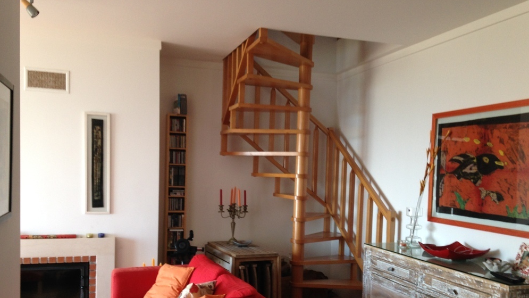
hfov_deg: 54.0
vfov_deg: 31.7
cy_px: 202
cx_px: 268
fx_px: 519
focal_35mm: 37
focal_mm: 4.12
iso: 64
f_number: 2.4
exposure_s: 1/20
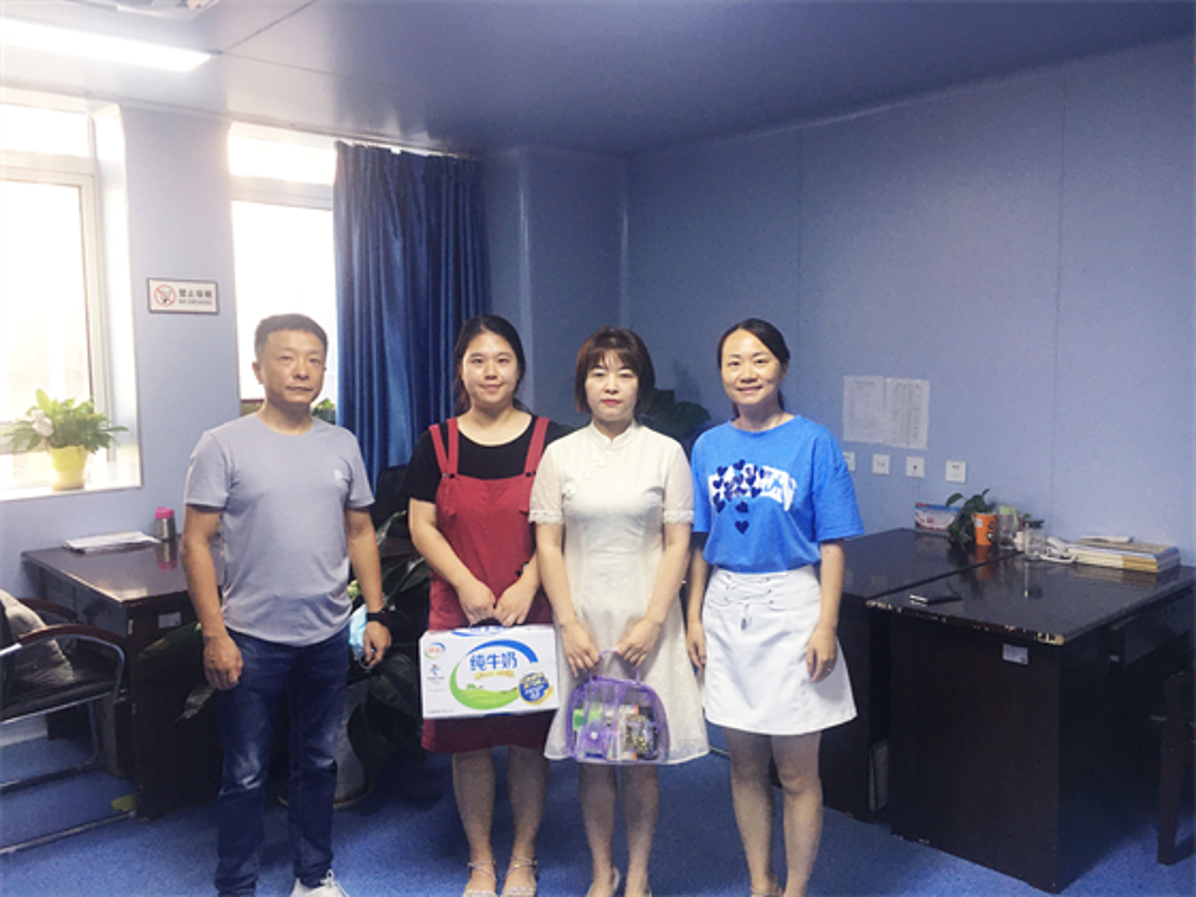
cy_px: 448
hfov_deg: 61.7
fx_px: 1002
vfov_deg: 48.2
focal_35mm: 29
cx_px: 598
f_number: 2.2
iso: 100
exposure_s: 1/33
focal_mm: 4.15
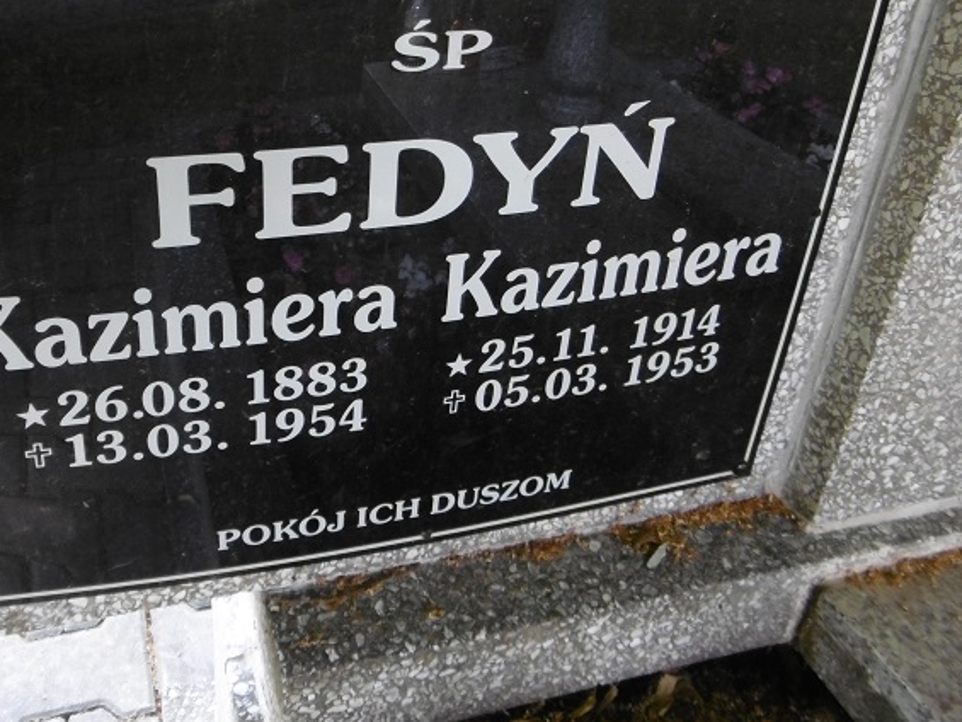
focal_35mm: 34
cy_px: 240
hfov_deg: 53.4
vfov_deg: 41.3
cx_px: 363
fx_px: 945
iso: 250
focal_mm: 4.3
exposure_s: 1/80
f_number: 3.1
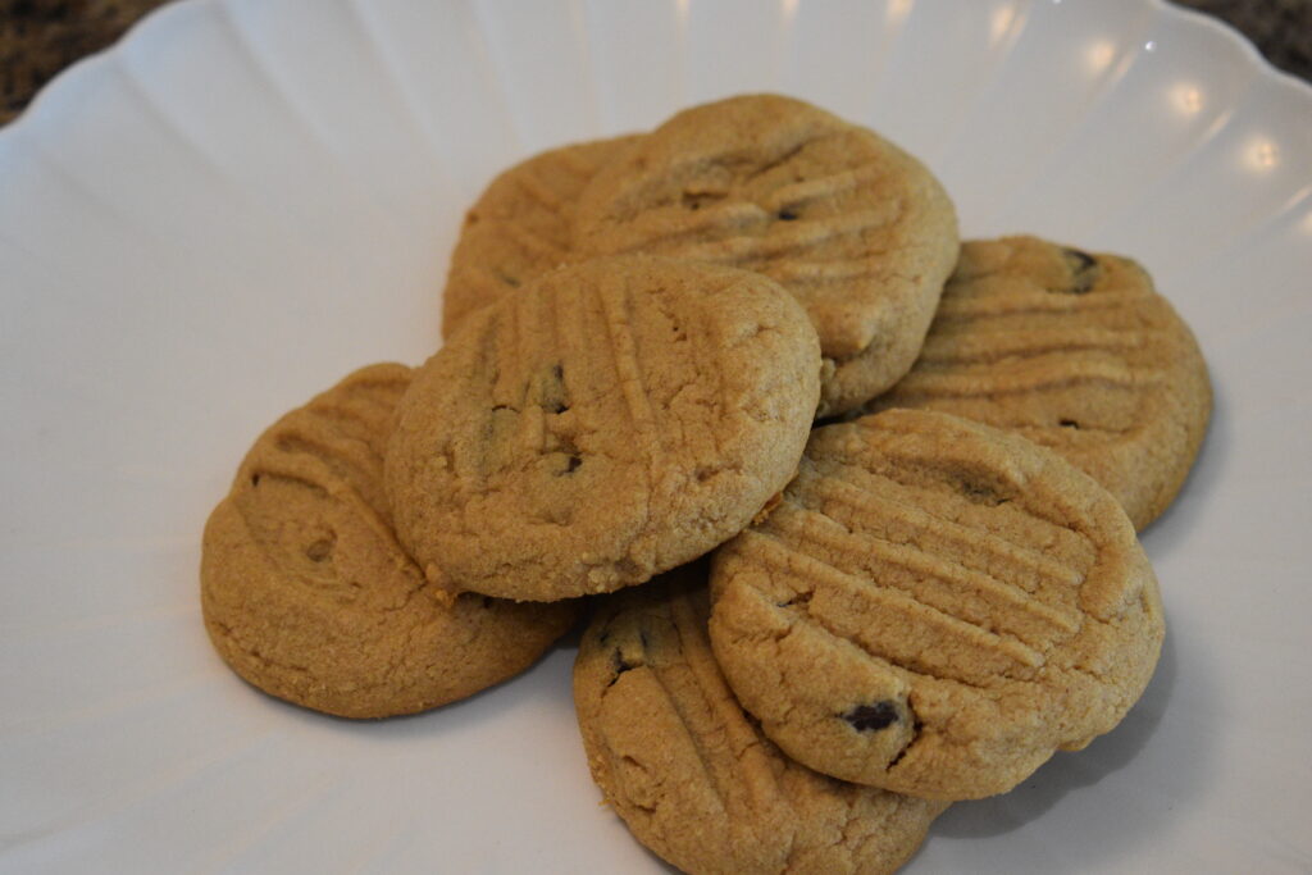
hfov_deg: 24.6
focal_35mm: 82
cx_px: 656
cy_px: 438
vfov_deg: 16.6
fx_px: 3007
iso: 2000
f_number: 5.6
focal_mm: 55
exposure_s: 1/125
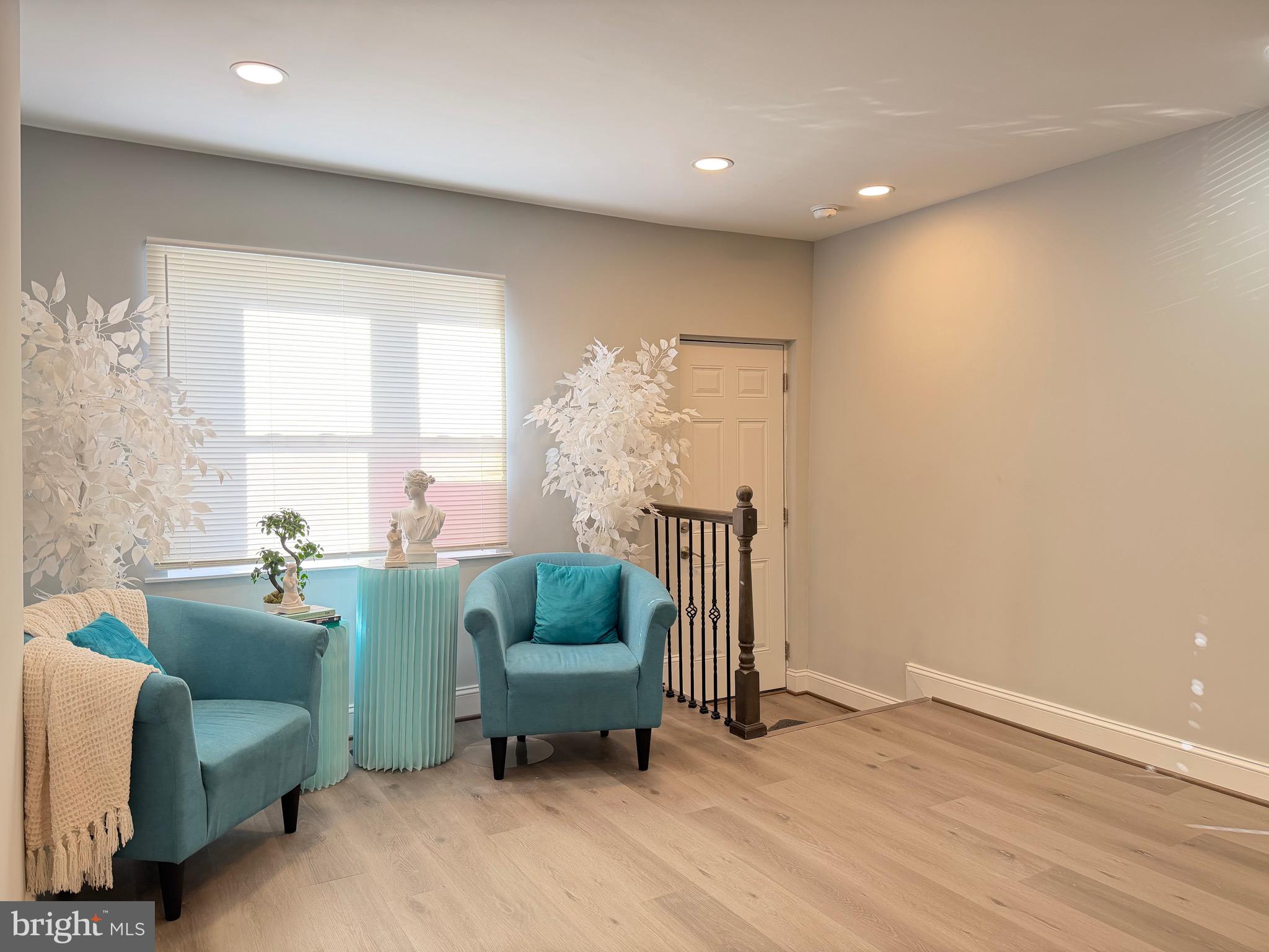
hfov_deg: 71.6
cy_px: 476
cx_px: 634
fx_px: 880
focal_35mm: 24
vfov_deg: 56.8
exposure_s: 1/78
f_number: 1.78
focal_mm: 6.76
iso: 200
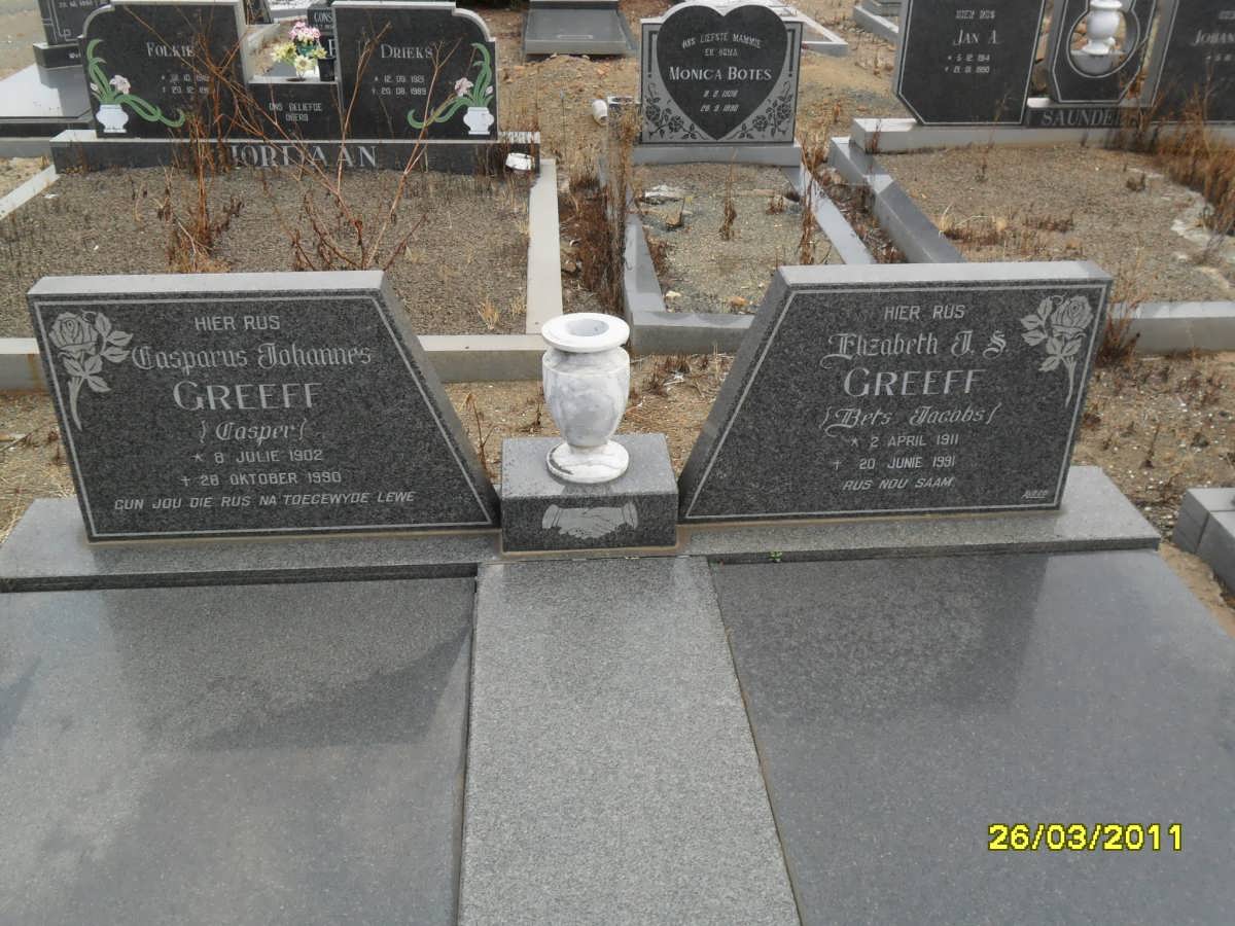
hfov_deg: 56.8
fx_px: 1142
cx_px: 618
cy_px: 463
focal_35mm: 32
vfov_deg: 44.2
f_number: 3.7
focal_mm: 5.7
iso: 100
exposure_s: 1/125
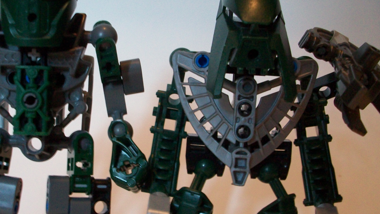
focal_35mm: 51
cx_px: 143
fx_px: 514
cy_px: 109
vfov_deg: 23.5
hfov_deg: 40.3
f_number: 2.8
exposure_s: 1/8
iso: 160
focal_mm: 5.7
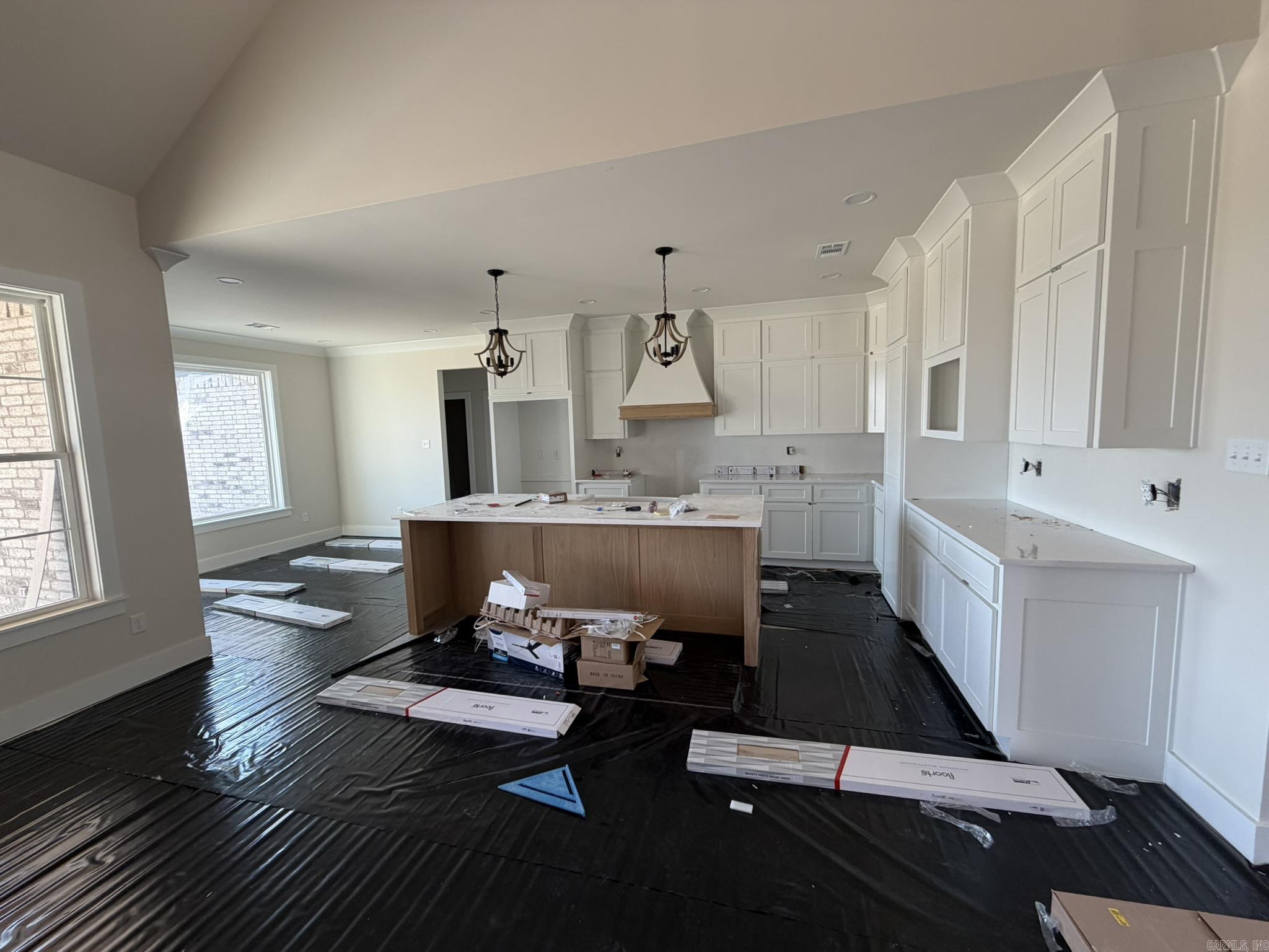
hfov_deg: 102.1
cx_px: 634
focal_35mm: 14
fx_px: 513
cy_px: 476
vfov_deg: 85.7
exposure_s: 1/121
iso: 160
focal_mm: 2.22
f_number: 2.2
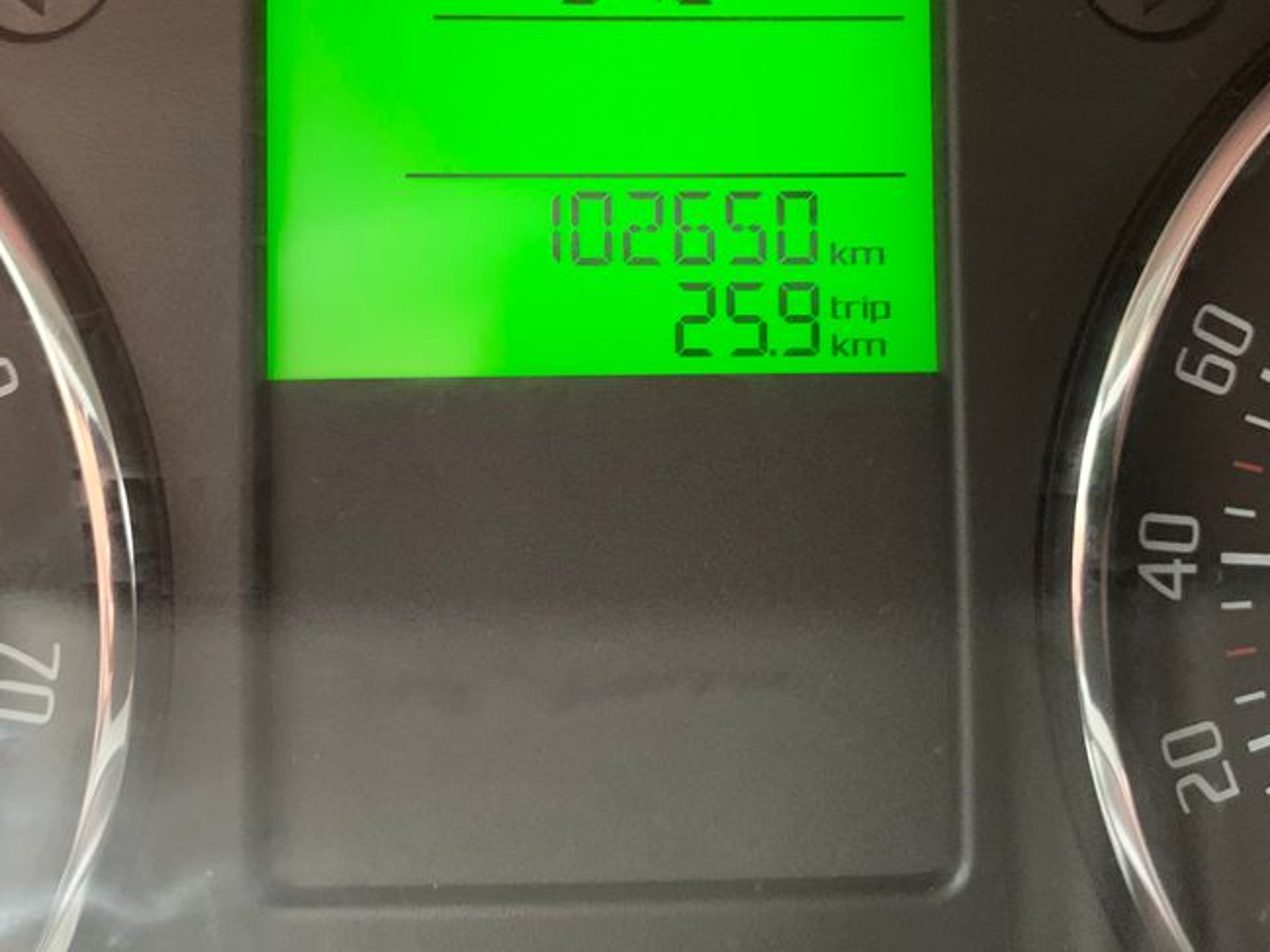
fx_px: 1504
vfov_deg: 34.7
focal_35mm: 41
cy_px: 295
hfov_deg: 45.8
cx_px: 611
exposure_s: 1/30
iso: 640
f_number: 1.8
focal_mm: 4.25
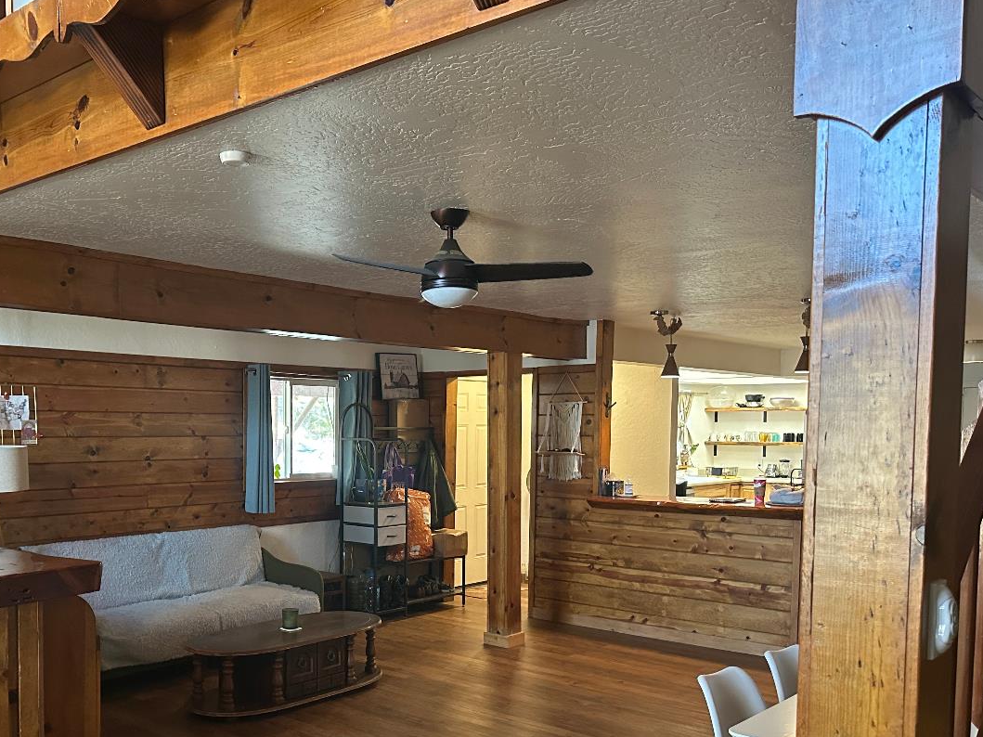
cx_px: 348
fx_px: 965
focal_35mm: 34
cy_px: 474
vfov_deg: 41.4
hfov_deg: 53.2
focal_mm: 6.86
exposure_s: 1/60
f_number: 1.78
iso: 640
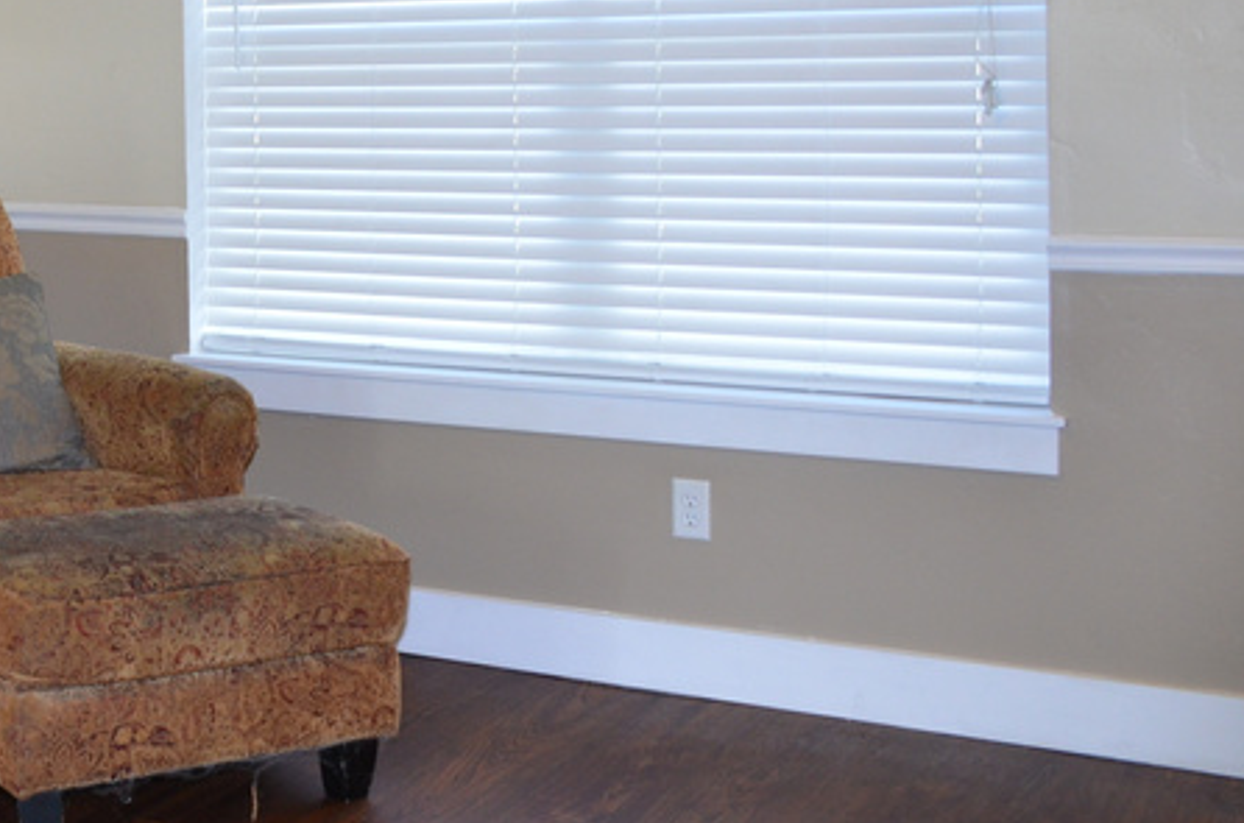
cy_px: 81
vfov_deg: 21.3
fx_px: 2137
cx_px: -159
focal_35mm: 62
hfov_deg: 29.0
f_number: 4
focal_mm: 18
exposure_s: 1/60
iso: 640
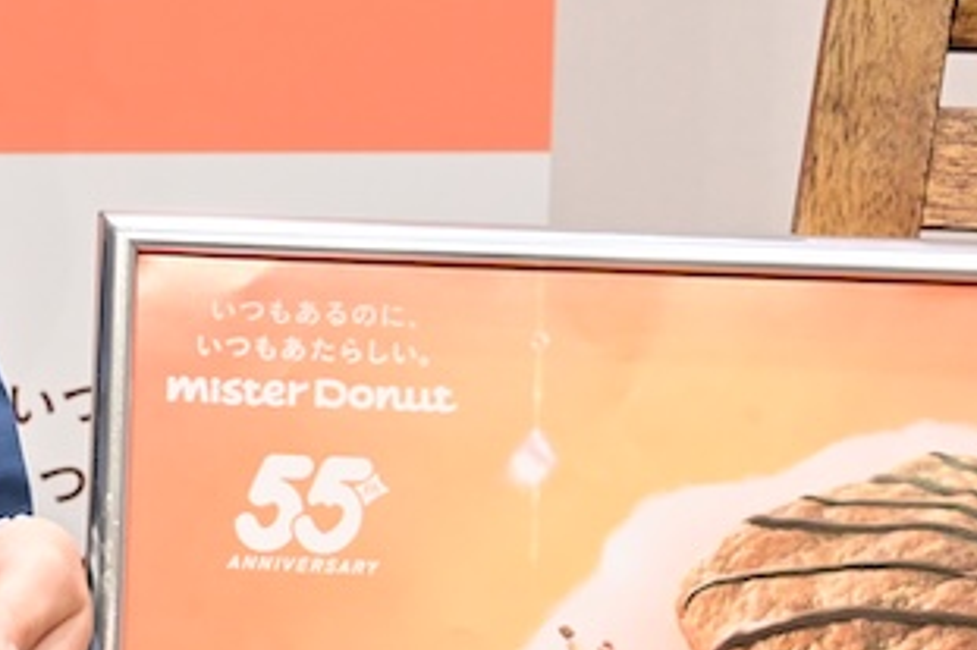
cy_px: 58
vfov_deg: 7.1
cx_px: -553
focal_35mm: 193
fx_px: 5235
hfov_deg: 10.3
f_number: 9
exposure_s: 1/125
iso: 6400
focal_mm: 60
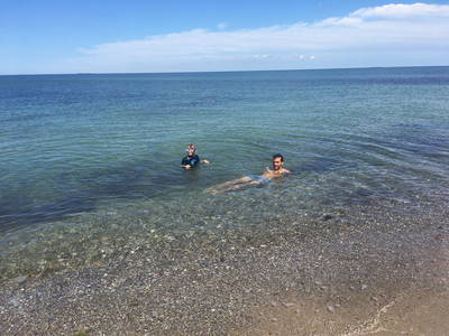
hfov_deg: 61.7
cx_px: 224
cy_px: 168
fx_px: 376
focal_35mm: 29
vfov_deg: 48.2
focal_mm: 4.15
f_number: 2.2
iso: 25
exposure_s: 1/1972
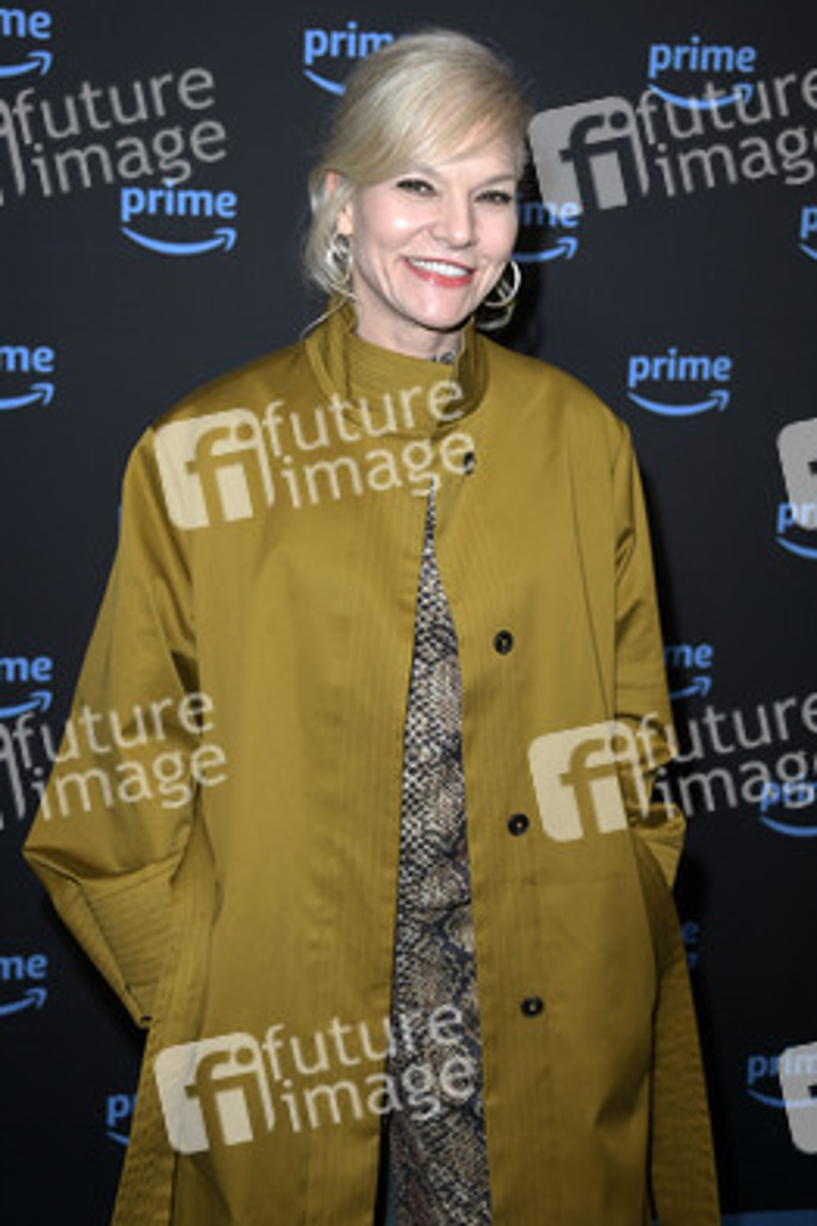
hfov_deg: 23.0
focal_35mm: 59
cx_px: 405
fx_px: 2008
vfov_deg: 33.9
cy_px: 611
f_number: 5.6
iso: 800
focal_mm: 58
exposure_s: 1/250
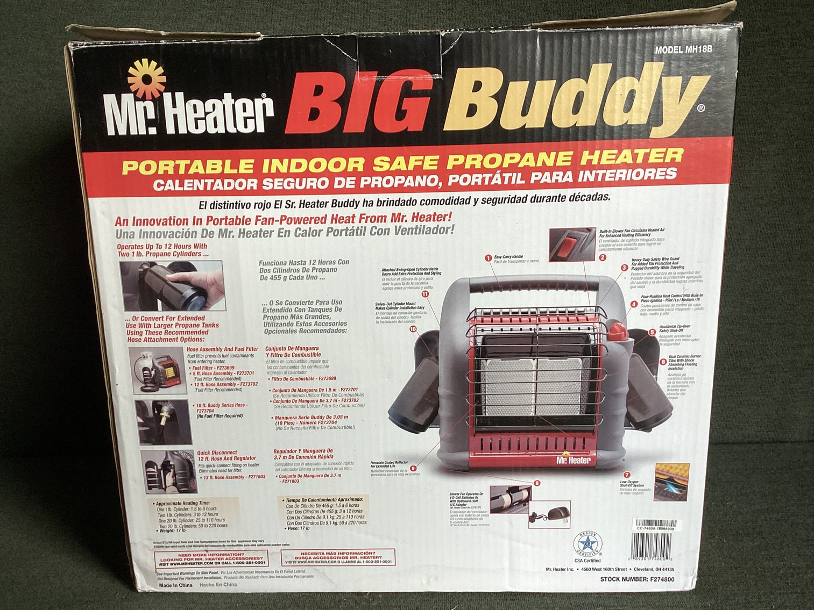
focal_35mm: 31
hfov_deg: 58.3
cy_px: 305
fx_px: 729
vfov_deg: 45.4
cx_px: 407
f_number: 2.4
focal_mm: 3.3
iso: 50
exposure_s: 1/100
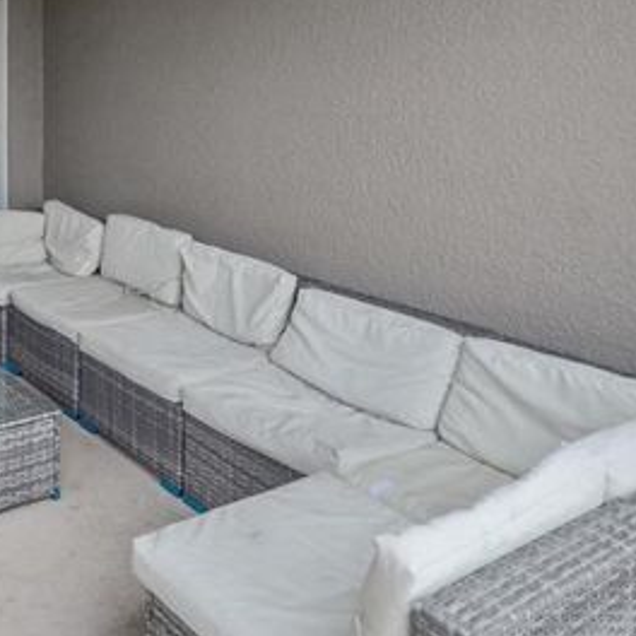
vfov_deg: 44.8
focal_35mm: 34
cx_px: 23
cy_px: 84
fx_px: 707
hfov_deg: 42.8
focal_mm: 10
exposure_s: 1/50
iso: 200
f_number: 8
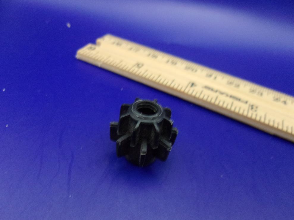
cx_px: 147
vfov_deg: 49.8
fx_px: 238
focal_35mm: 28
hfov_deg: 63.4
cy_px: 107
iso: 413
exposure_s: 1/17
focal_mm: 4.9
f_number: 3
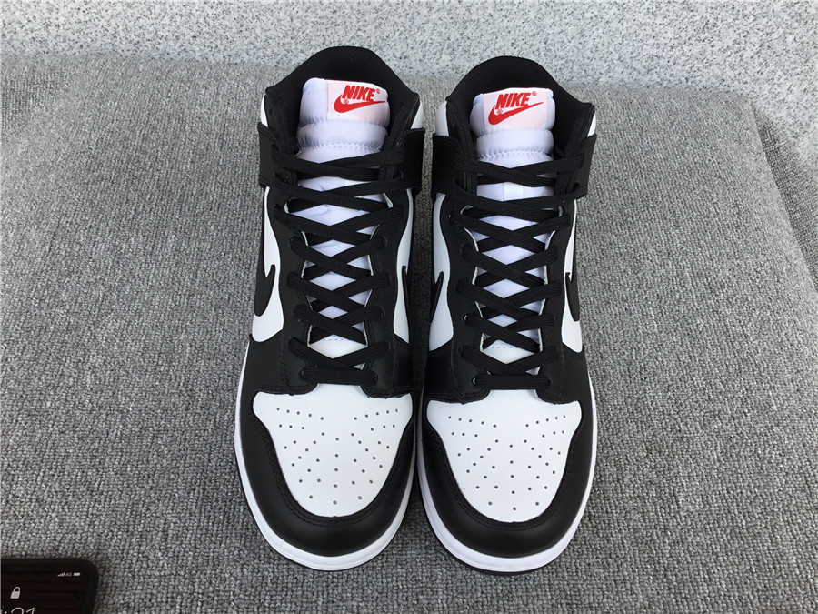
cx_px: 409
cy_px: 307
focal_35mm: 31
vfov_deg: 45.4
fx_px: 733
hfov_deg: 58.4
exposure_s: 1/253
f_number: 2.4
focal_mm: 3.3
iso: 25
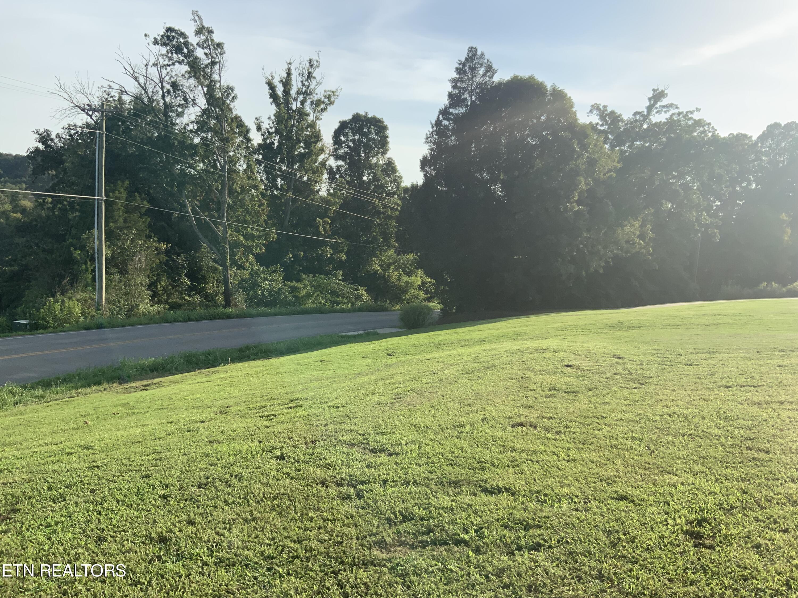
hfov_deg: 61.7
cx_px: 399
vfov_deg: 48.2
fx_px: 669
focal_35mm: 29
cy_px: 299
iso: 16
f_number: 1.8
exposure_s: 1/1490
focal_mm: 3
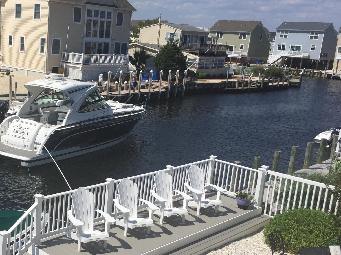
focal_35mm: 46
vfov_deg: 31.5
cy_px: 146
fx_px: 453
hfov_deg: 40.0
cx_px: 81
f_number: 2.2
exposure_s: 1/3968
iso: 32
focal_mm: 4.15
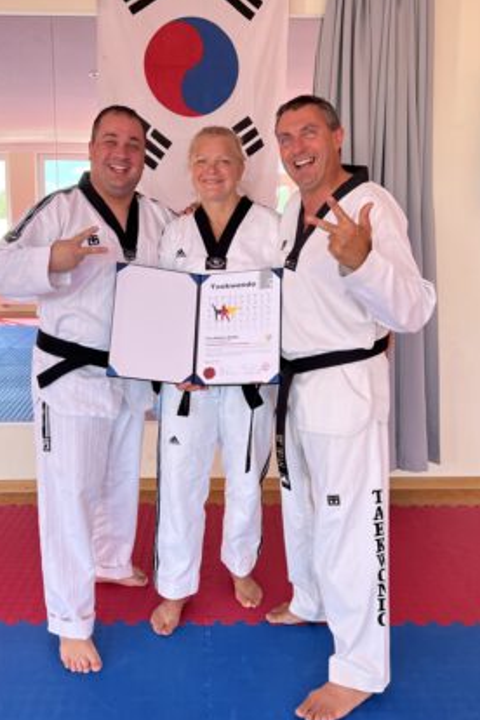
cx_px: 210
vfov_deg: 57.2
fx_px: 660
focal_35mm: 33
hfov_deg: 39.9
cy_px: 342
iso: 100
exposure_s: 1/121
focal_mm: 5.7
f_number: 1.5
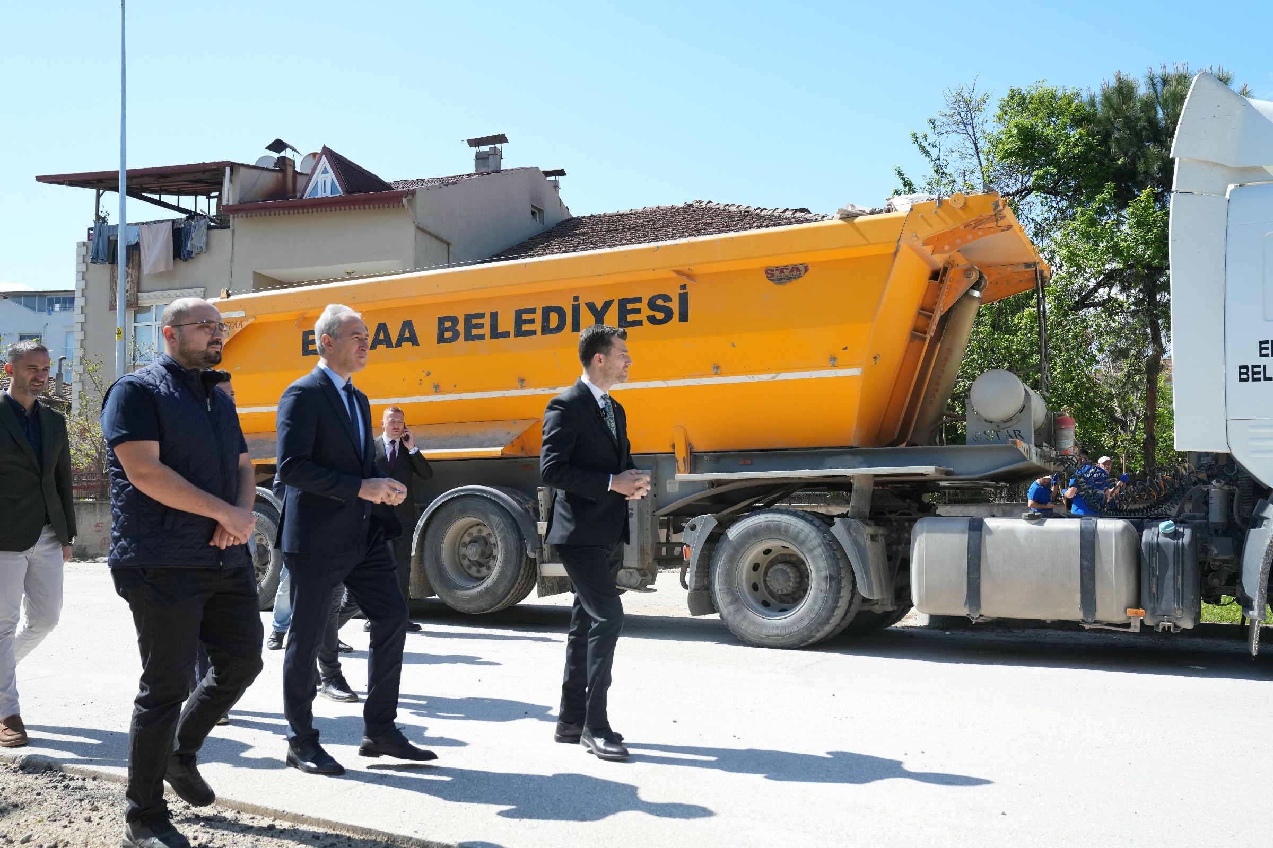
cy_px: 424
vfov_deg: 41.1
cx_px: 636
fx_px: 1131
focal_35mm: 32
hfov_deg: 58.7
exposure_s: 1/3200
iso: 1600
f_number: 5.6
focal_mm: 32
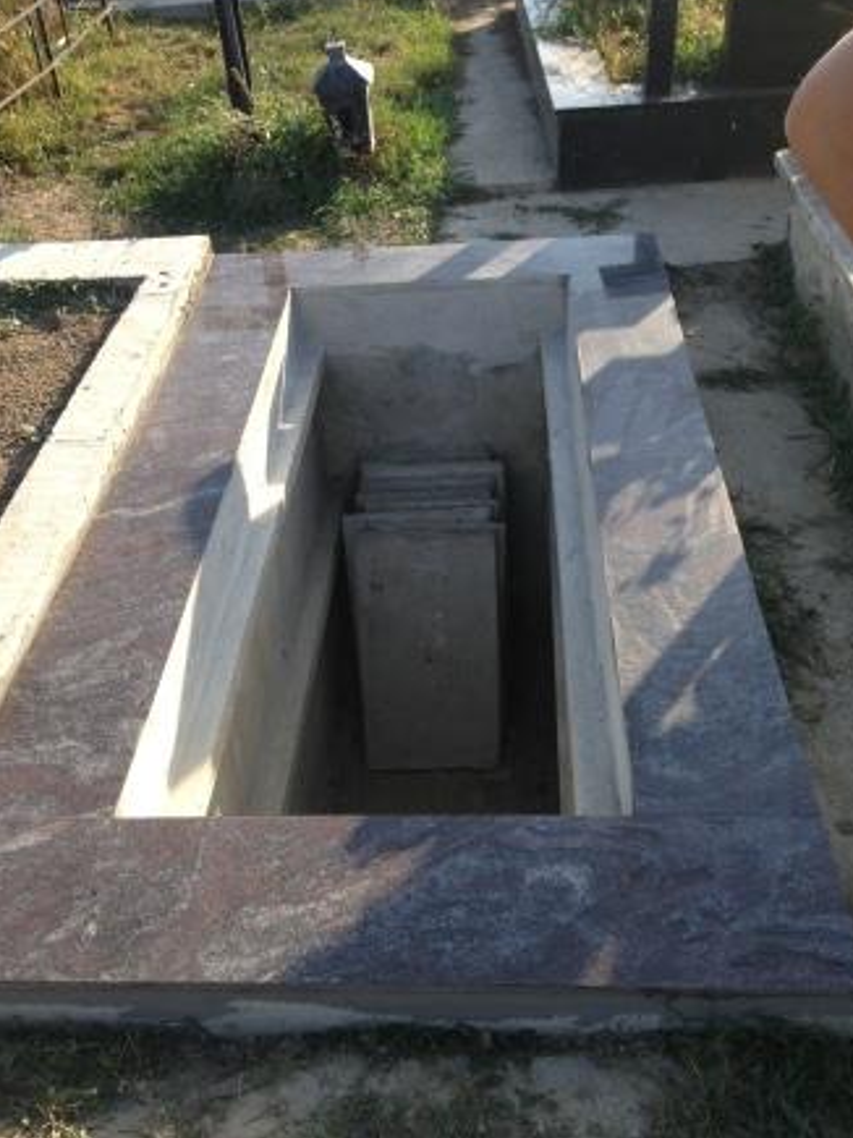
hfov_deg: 41.8
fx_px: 1118
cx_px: 432
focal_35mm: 34
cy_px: 555
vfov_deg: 54.0
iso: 50
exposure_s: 1/493
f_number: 2.4
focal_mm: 4.12
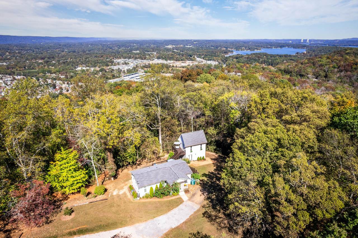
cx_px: 179
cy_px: 119
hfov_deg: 78.6
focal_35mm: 22
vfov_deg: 57.2
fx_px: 219
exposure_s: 1/500
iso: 120
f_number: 2.8
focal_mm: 8.38
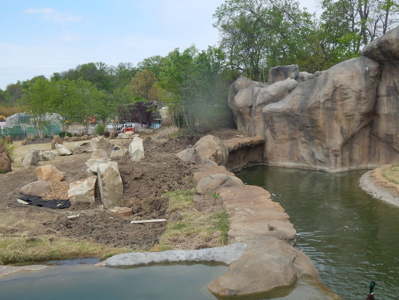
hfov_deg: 43.9
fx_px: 496
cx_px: 200
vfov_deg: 33.6
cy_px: 150
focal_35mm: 43
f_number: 3.6
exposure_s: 1/1000
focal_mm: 7.7
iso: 125
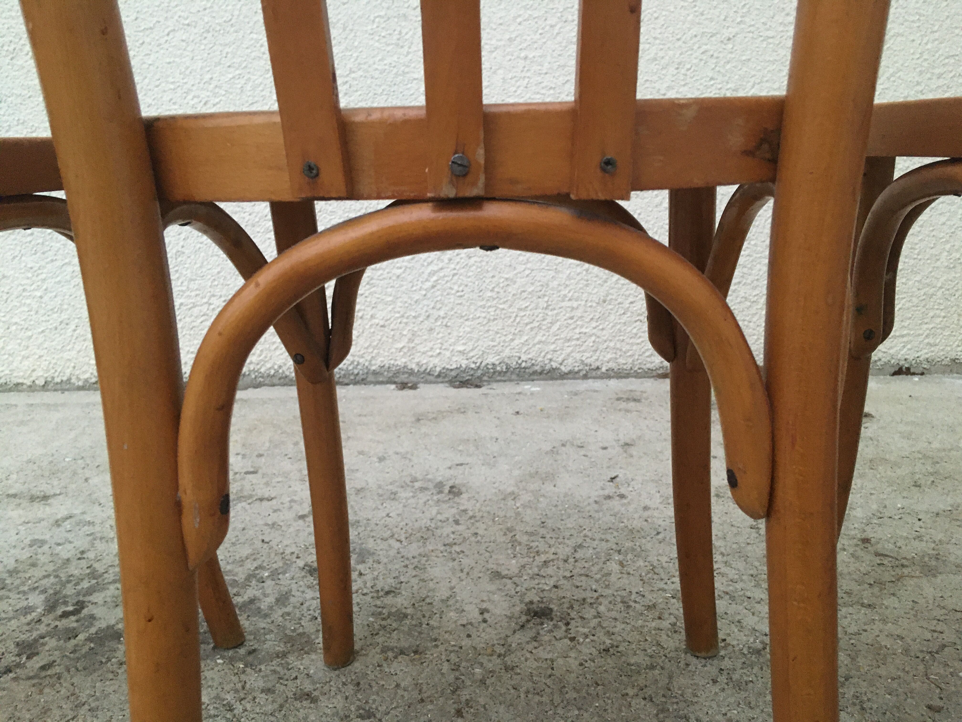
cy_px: 361
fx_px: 806
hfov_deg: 61.7
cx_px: 481
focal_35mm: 29
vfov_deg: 48.2
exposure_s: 1/17
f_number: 2.2
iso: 200
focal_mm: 4.15
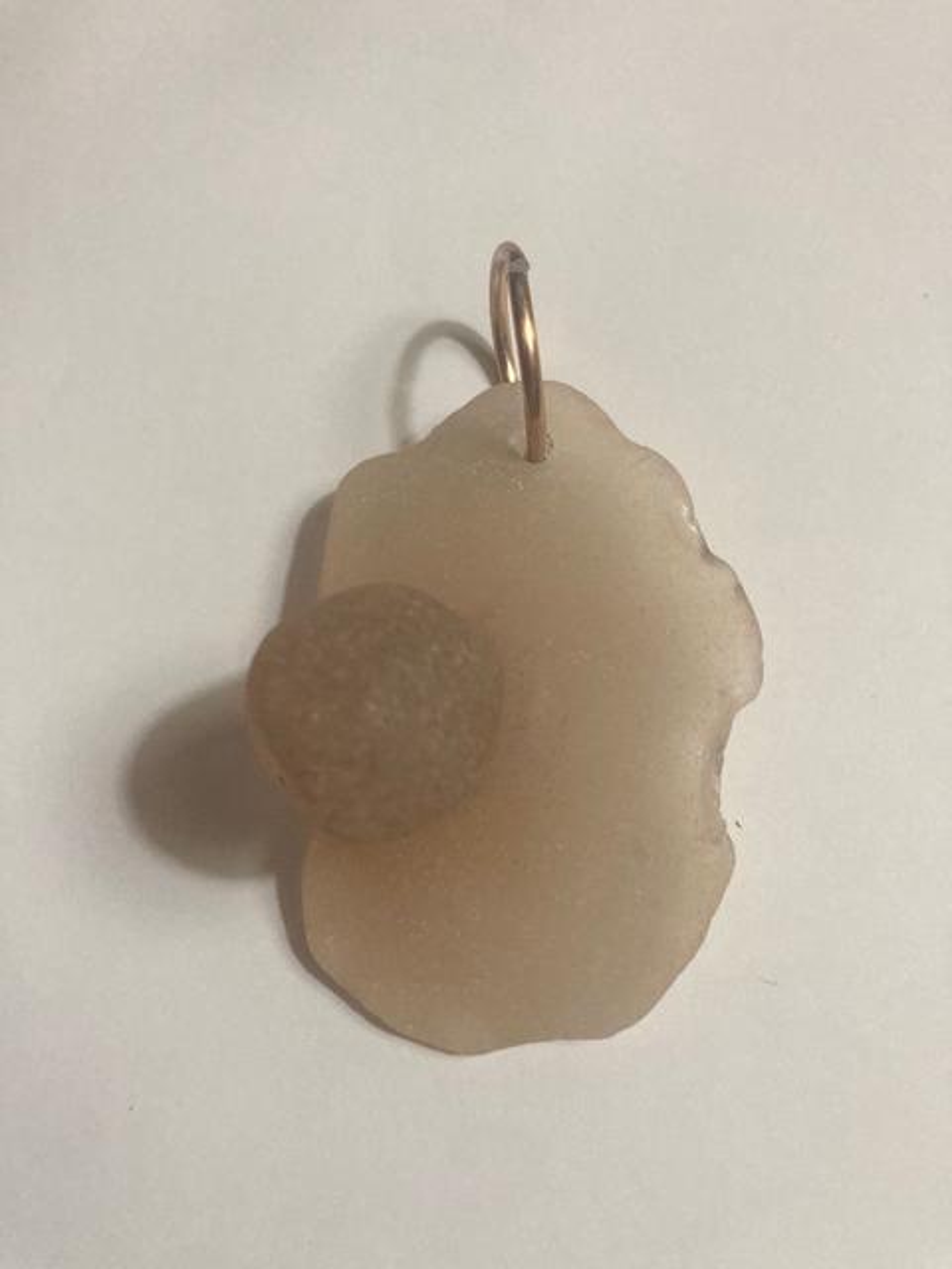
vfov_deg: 63.4
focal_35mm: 28
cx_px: 476
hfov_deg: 49.7
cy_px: 634
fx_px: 1027
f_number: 1.8
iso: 250
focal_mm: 3.99
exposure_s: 1/60
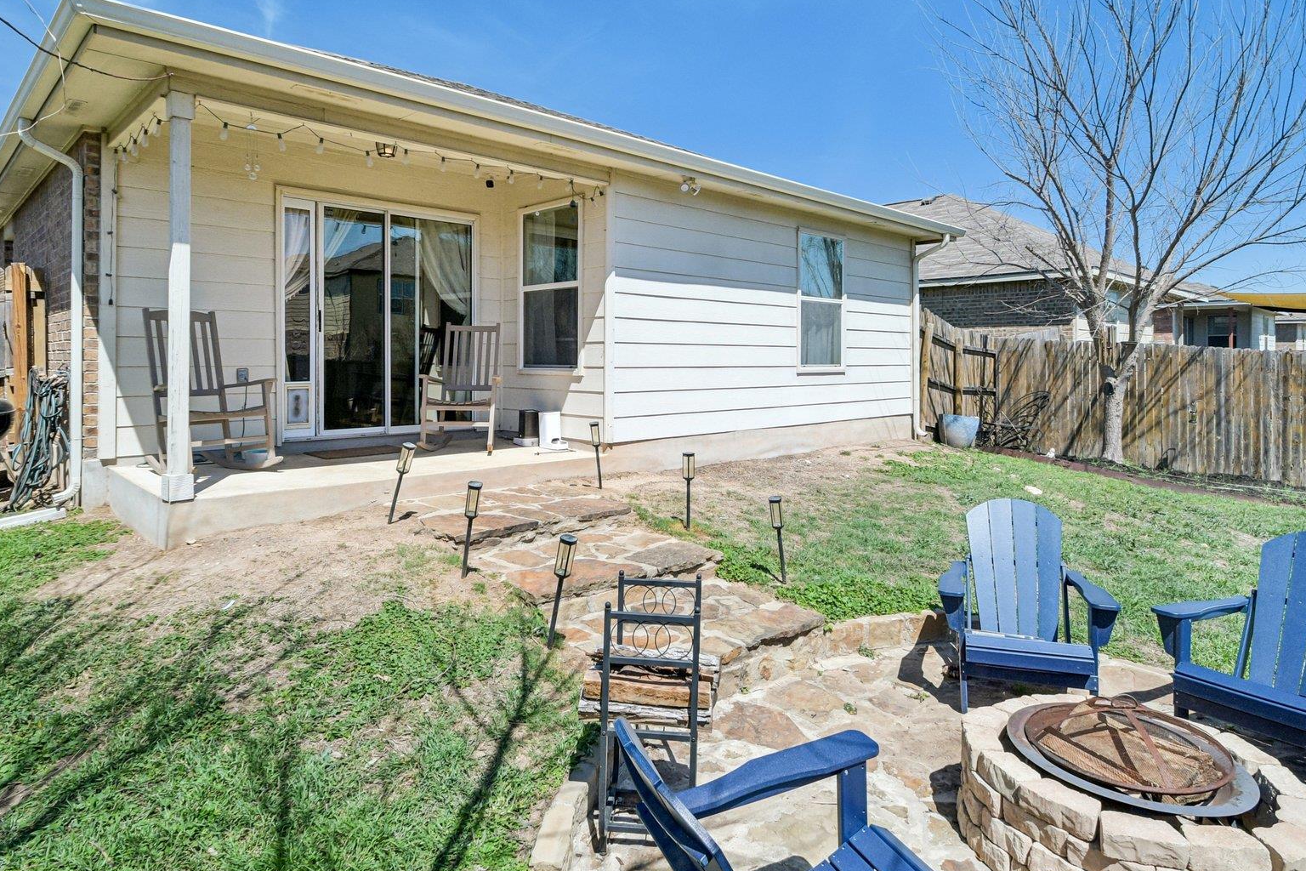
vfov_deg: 61.5
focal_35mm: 20
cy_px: 356
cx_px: 646
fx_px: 725
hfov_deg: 84.0
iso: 400
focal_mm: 10
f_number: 8
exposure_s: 1/800
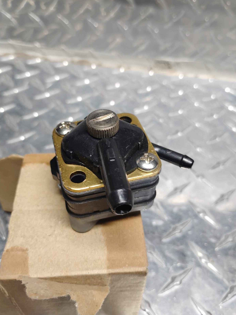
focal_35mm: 29
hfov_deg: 48.2
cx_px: 117
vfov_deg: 61.7
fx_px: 264
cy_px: 153
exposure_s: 1/60
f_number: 1.8
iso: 713
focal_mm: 4.26
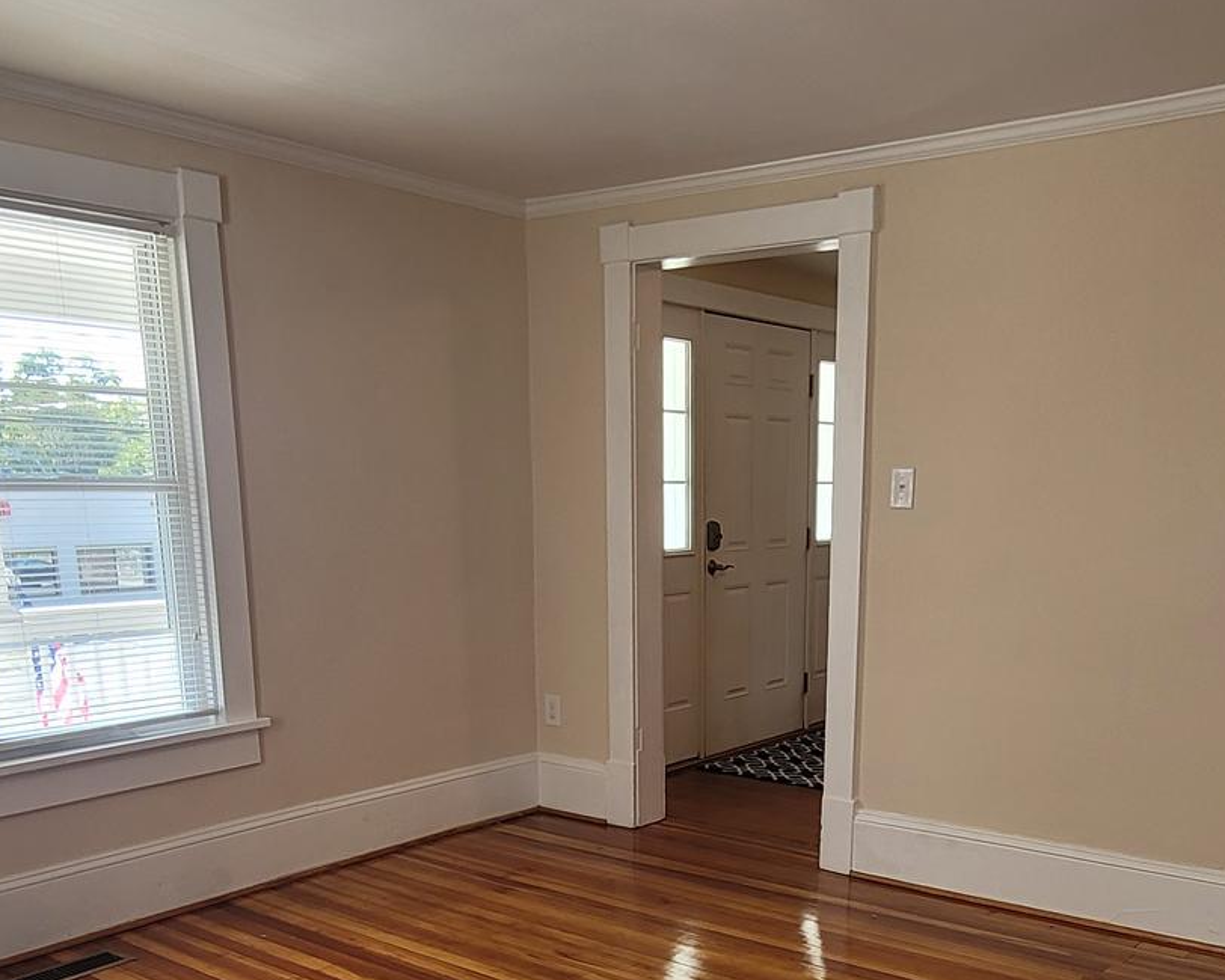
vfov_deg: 43.9
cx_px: 664
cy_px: 763
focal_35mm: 32
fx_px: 1160
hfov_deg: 55.6
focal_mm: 2.2
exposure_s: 1/59
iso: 80
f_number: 2.2
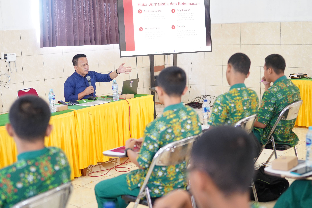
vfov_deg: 26.0
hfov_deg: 38.2
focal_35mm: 52
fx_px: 451
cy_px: 104
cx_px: 156
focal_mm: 35
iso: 400
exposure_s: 1/60
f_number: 1.4
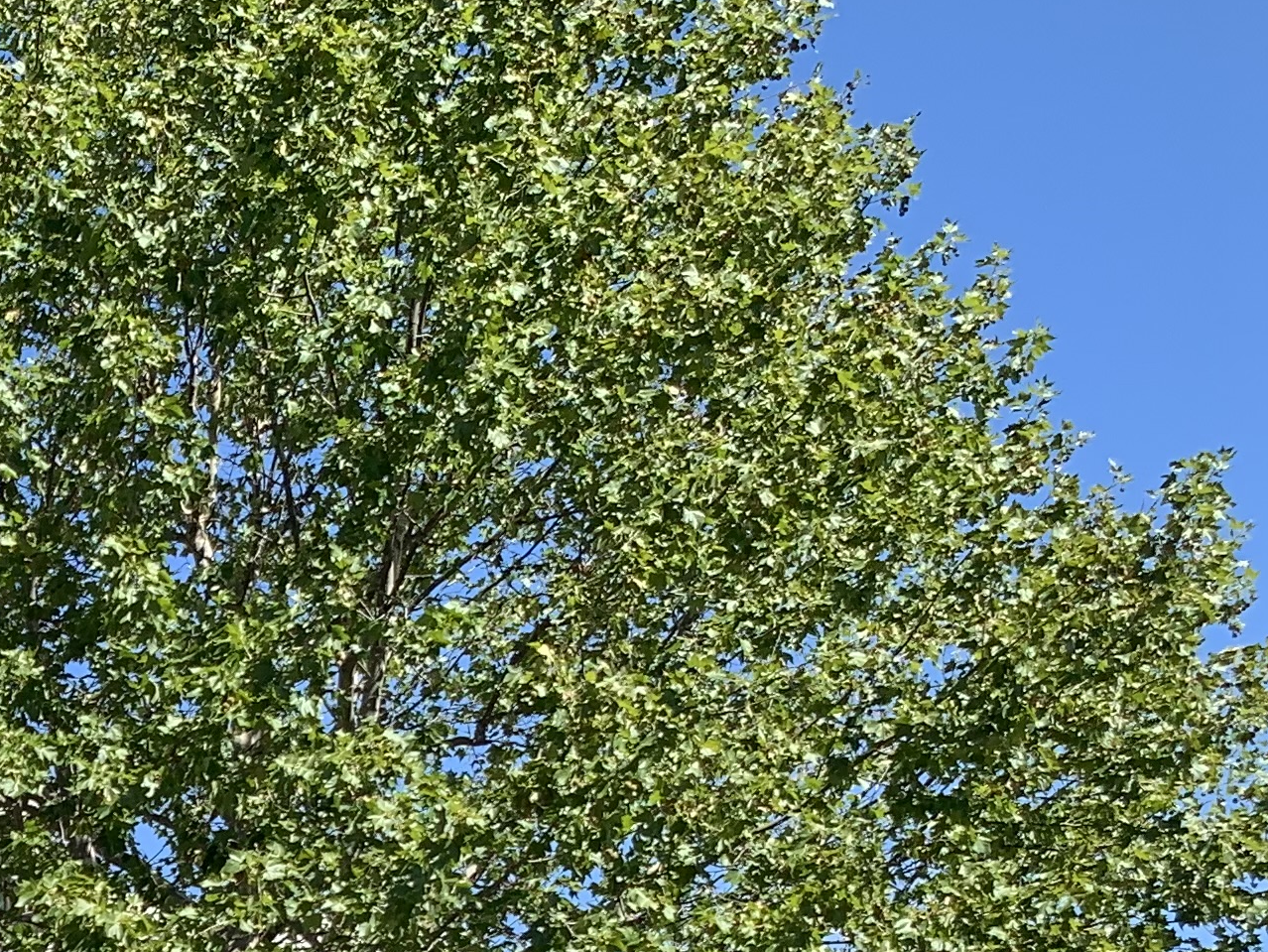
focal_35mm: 82
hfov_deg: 21.0
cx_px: -517
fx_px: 3004
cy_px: 1284
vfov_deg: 16.8
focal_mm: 4.25
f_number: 1.8
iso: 25
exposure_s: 1/1560
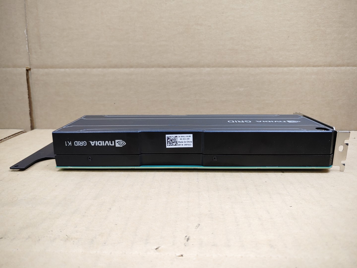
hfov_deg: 67.3
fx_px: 268
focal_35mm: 26
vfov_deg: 53.1
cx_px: 178
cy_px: 134
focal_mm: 4.36
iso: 50
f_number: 1.8
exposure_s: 1/120
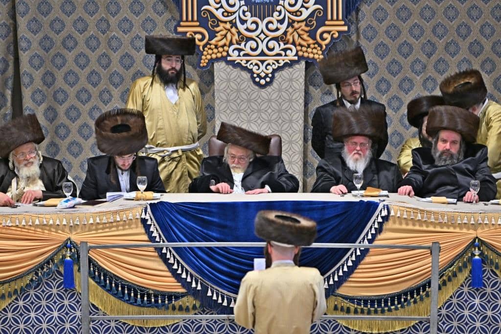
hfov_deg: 6.9
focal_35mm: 300
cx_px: 250
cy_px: 167
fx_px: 4175
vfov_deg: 4.6
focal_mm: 200
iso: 500
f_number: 2.8
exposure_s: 1/250
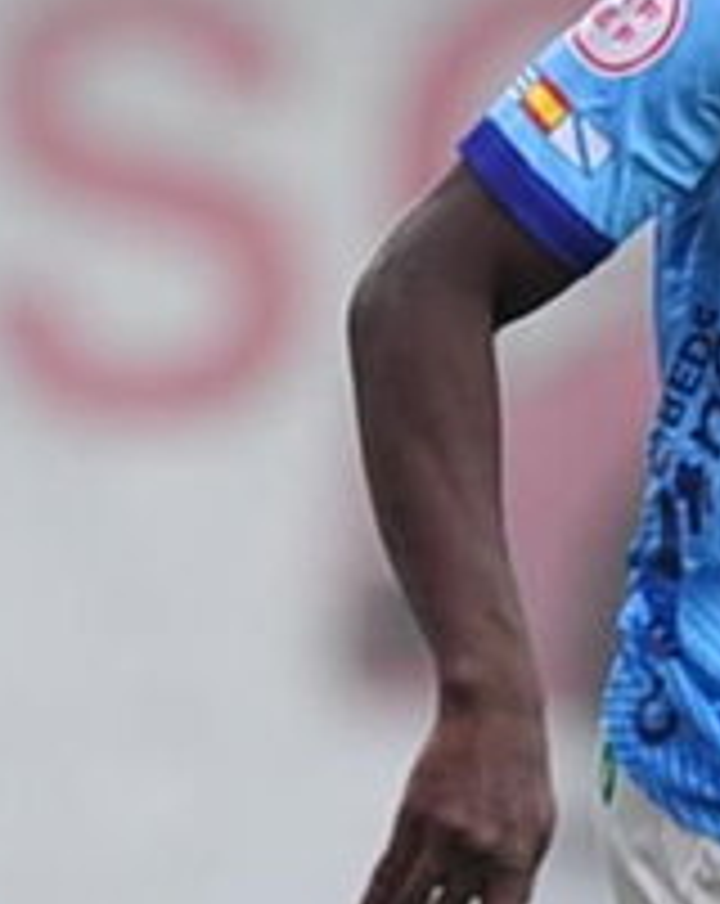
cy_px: 295
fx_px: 59981
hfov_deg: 0.7
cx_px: -562
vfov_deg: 0.9
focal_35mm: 2245
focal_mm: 300
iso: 400
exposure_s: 1/1600
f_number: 3.2
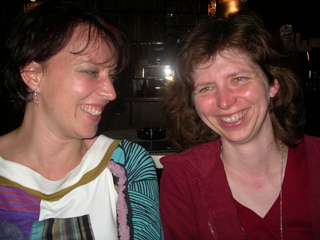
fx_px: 481
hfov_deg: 36.8
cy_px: 120
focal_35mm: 52
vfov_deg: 28.0
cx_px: 160
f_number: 3.2
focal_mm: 10.9
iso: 200
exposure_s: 1/40
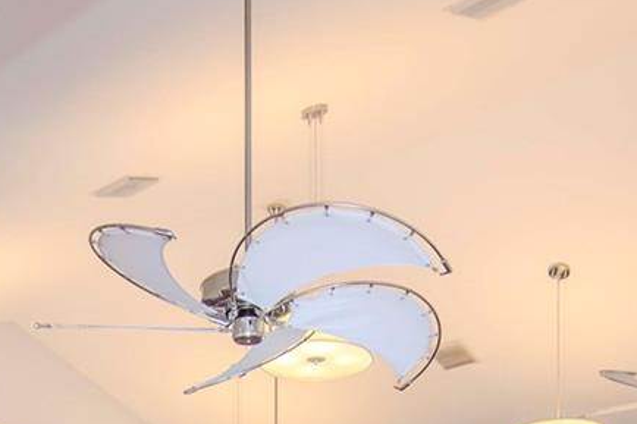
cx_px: 170
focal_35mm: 61
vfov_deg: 18.3
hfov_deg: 32.4
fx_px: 1076
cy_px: 731
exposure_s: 1/80
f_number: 4.5
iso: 1250
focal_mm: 11
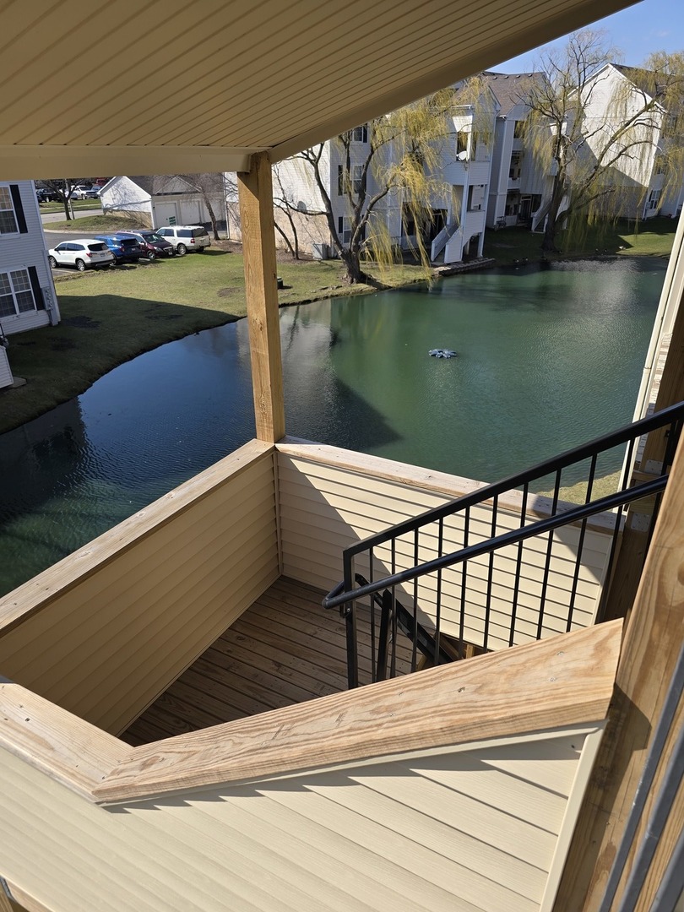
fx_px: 606
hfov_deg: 58.9
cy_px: 456
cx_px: 342
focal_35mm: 23
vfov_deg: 73.9
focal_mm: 6.3
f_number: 1.7
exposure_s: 1/624
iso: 12
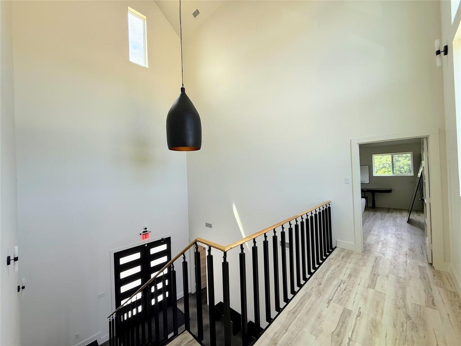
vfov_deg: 85.7
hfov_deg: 102.1
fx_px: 186
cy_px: 173
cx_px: 230
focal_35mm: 14
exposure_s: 1/123
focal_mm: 2.22
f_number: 2.2
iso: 64
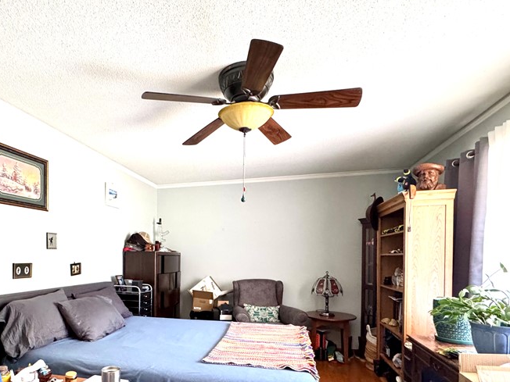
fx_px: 324
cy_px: 270
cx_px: 191
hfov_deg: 75.0
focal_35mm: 22
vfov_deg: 58.9
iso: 640
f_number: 2.2
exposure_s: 1/60
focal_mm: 2.22
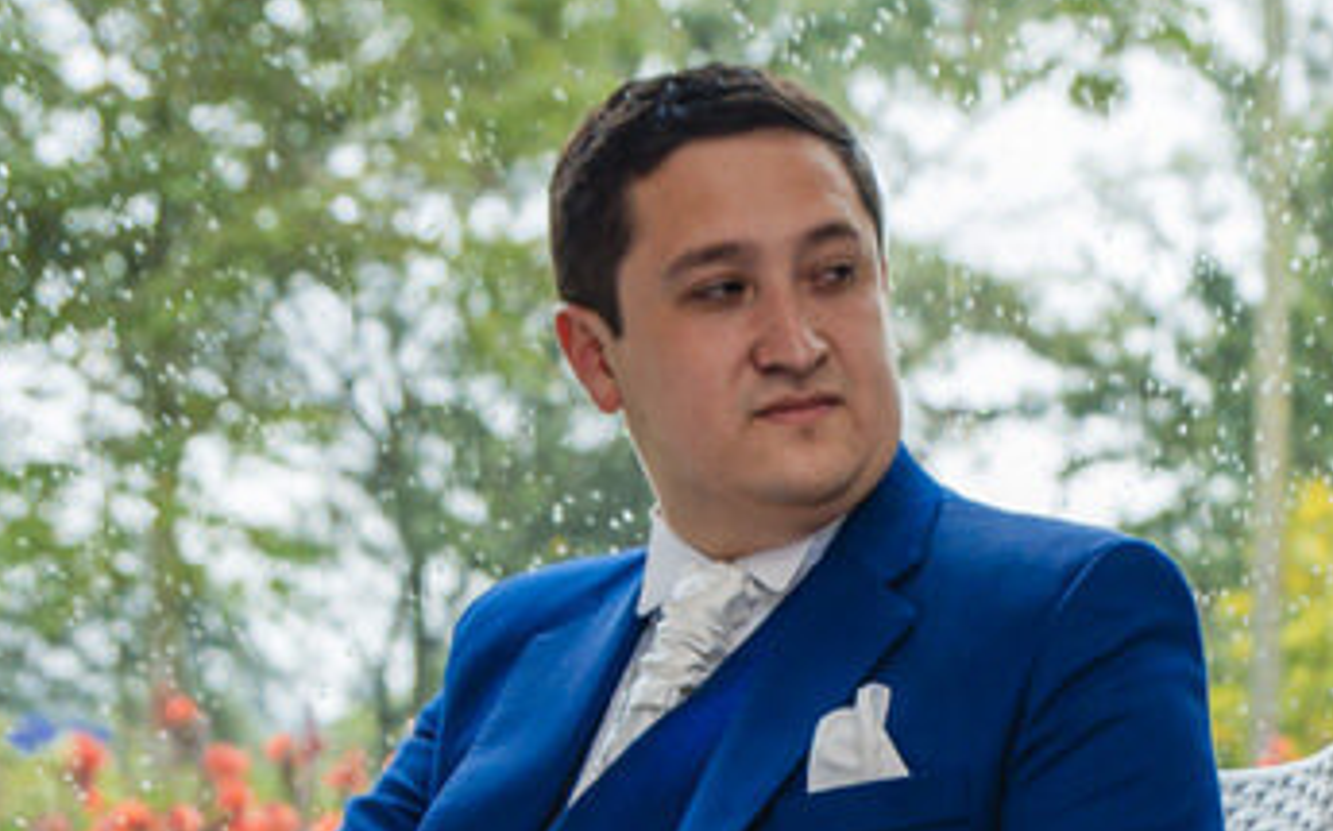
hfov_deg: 14.5
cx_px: 1279
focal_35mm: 142
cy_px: 1216
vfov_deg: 9.0
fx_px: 5154
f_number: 3.2
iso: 250
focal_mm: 40
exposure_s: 1/125
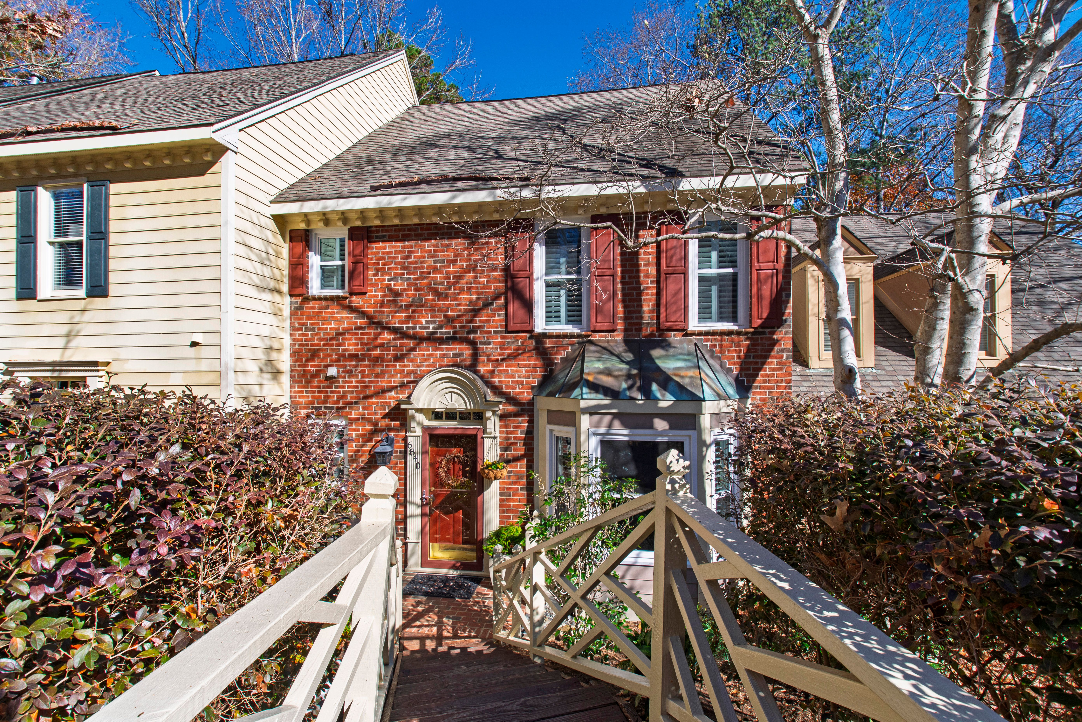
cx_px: 541
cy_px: 361
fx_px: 451
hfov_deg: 100.4
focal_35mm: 15
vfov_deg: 77.3
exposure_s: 1/250
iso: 100
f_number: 8
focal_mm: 10
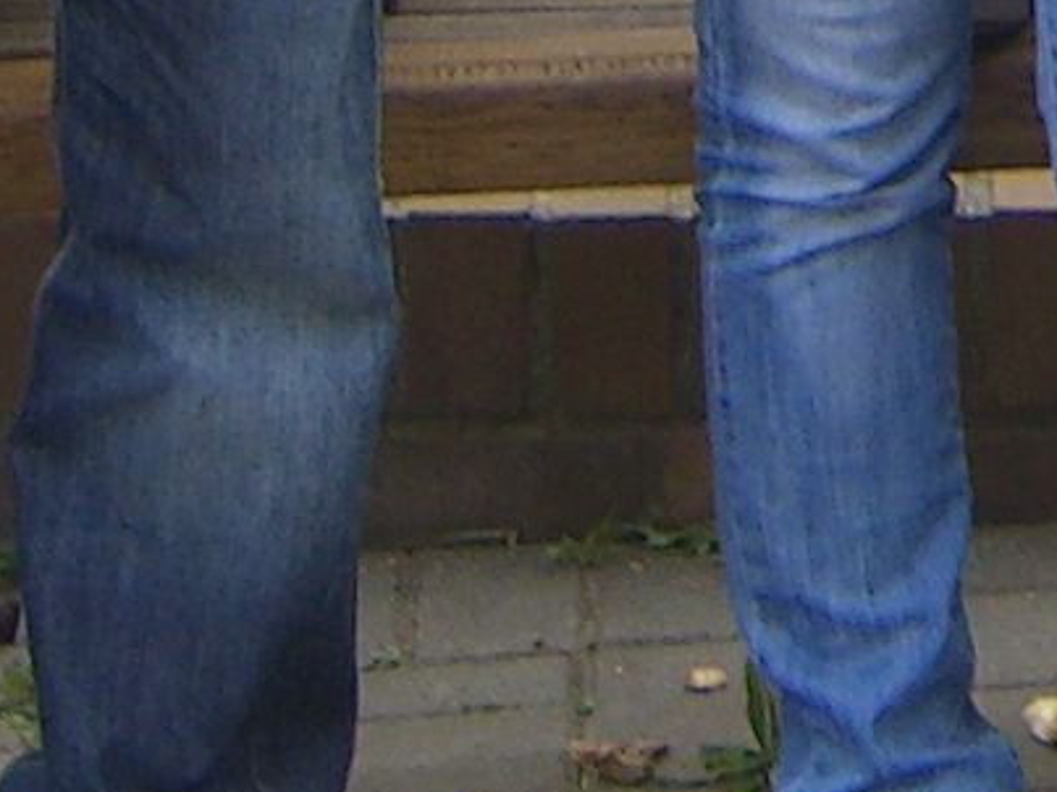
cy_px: -1435
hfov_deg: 6.6
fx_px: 8853
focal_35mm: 290
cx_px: 2132
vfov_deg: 4.9
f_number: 2.8
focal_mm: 7.9
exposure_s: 1/200
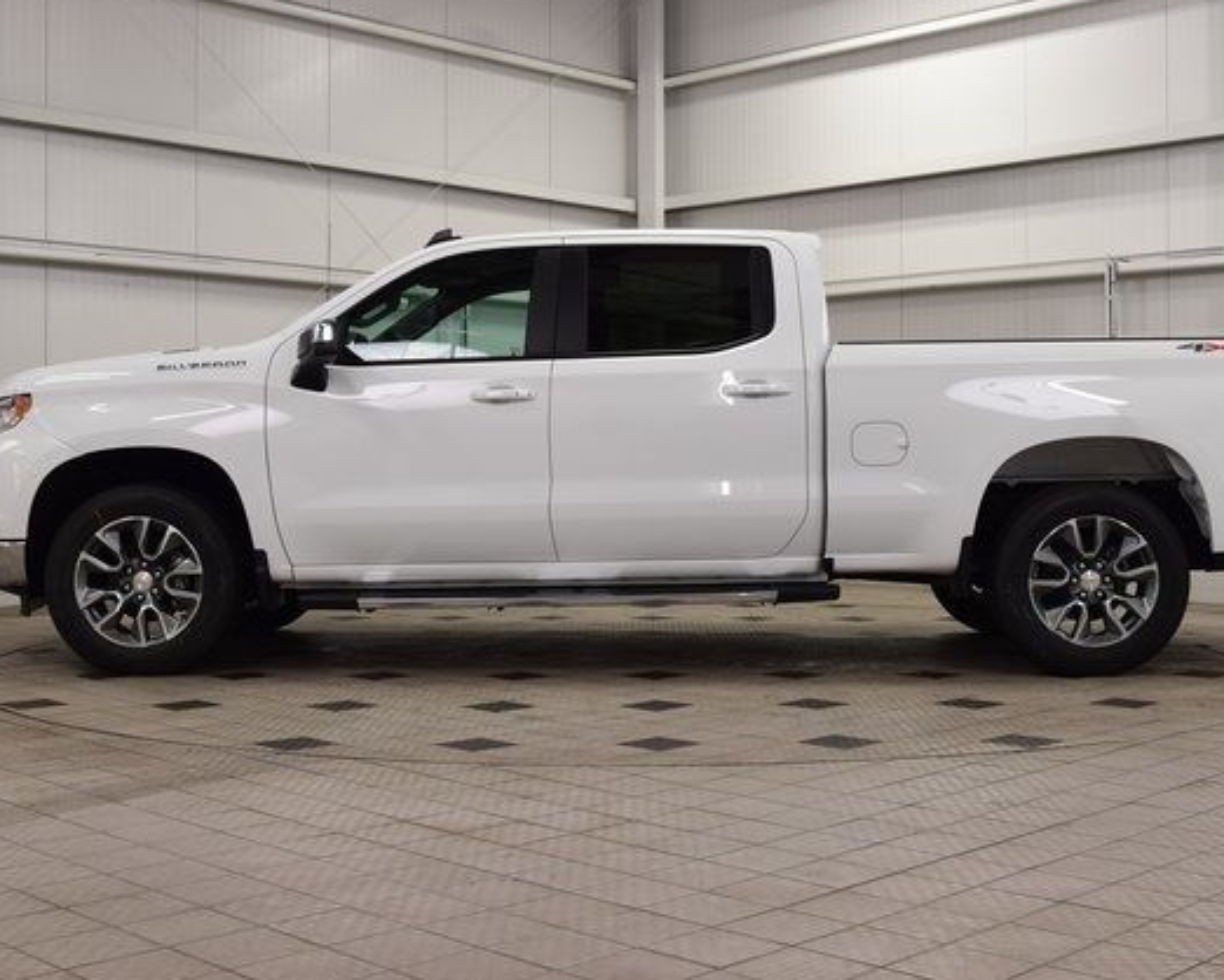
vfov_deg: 32.4
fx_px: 1688
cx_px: 654
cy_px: 484
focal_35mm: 47
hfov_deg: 39.8
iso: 400
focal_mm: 27
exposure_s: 1/30
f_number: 7.1
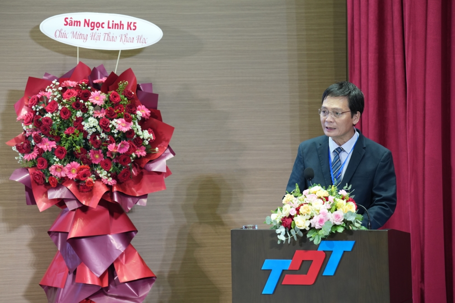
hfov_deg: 13.2
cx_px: 228
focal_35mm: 155
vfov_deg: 8.9
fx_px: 1959
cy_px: 152
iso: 1600
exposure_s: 1/100
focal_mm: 155
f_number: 4
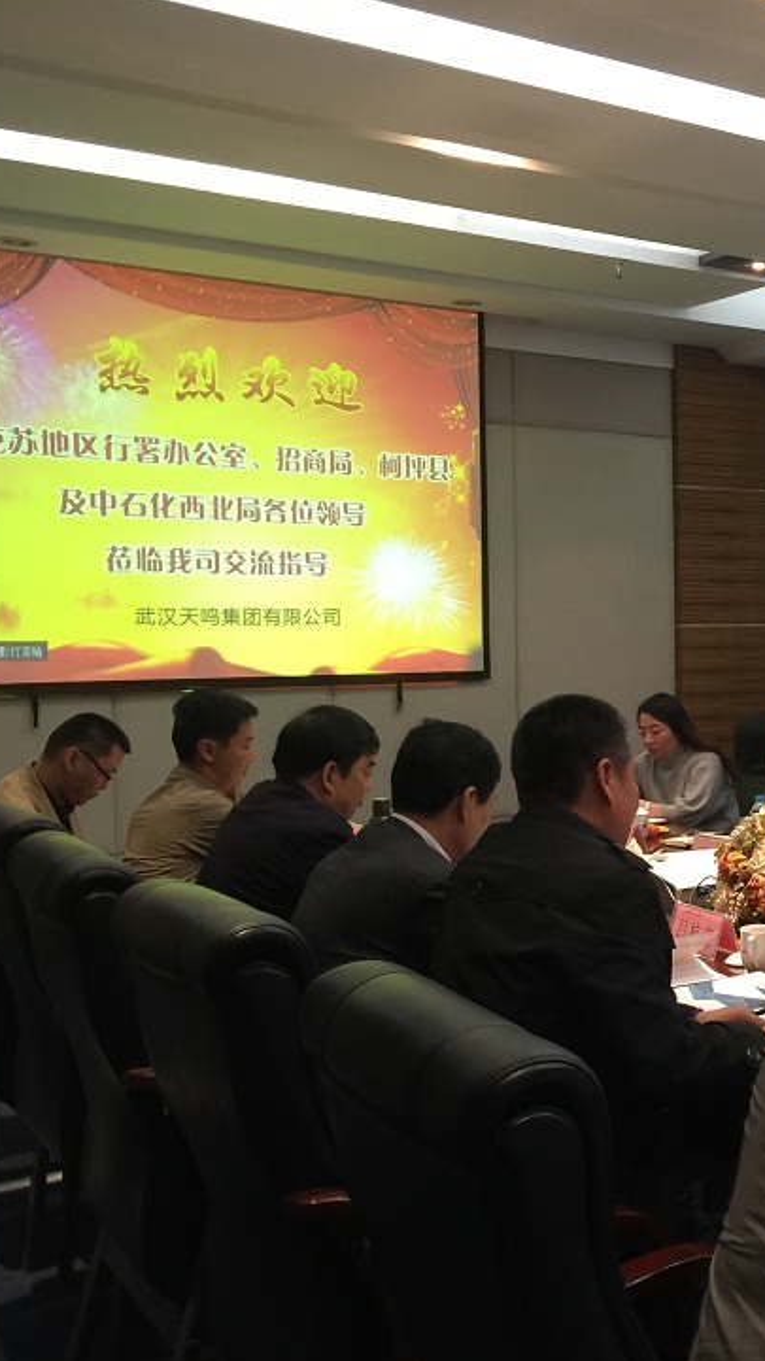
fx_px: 1551
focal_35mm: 43
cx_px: 839
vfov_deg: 47.4
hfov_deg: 25.7
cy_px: 691
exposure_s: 1/15
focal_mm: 4.15
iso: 64
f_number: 2.2
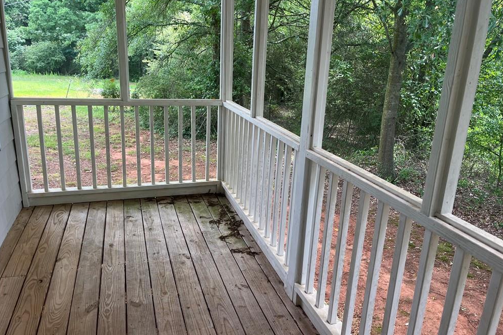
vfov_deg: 46.4
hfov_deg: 65.5
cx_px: 258
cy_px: 158
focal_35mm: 28
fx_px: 391
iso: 40
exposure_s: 1/121
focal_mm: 5.1
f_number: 1.6
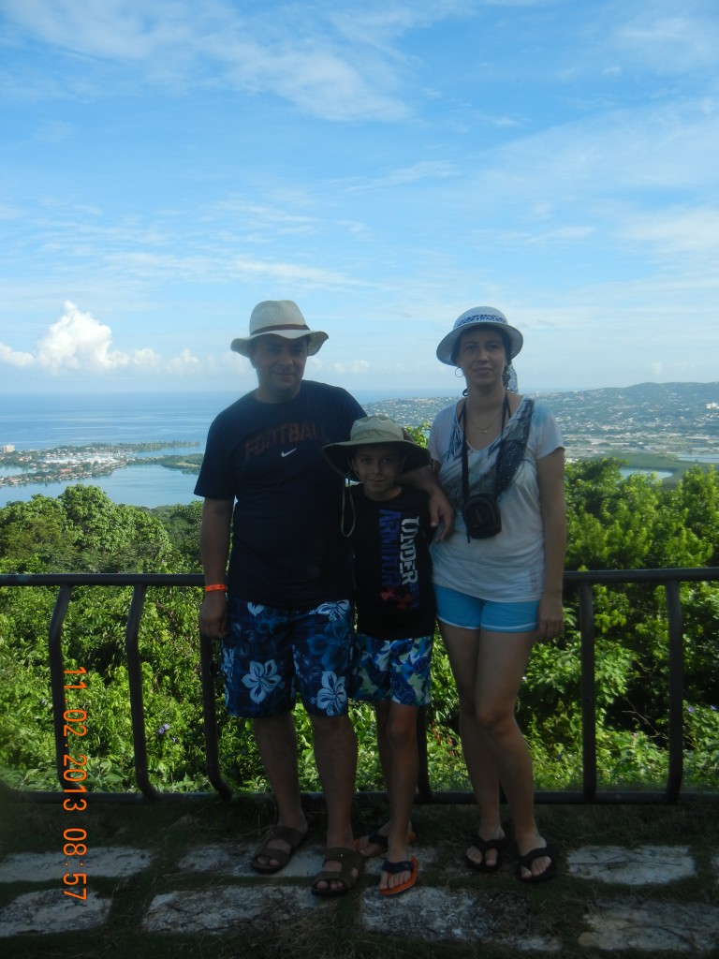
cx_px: 360
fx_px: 942
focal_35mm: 34
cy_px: 480
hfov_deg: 41.8
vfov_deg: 54.0
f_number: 7.2
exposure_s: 1/314
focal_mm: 6.2
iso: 160
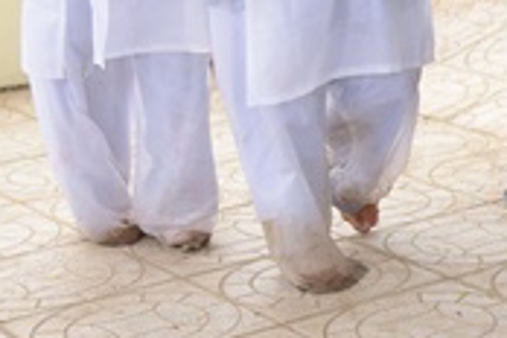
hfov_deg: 14.3
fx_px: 1845
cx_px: 819
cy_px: -119
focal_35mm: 131
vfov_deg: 10.2
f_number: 4
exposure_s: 1/200
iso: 320
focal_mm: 35
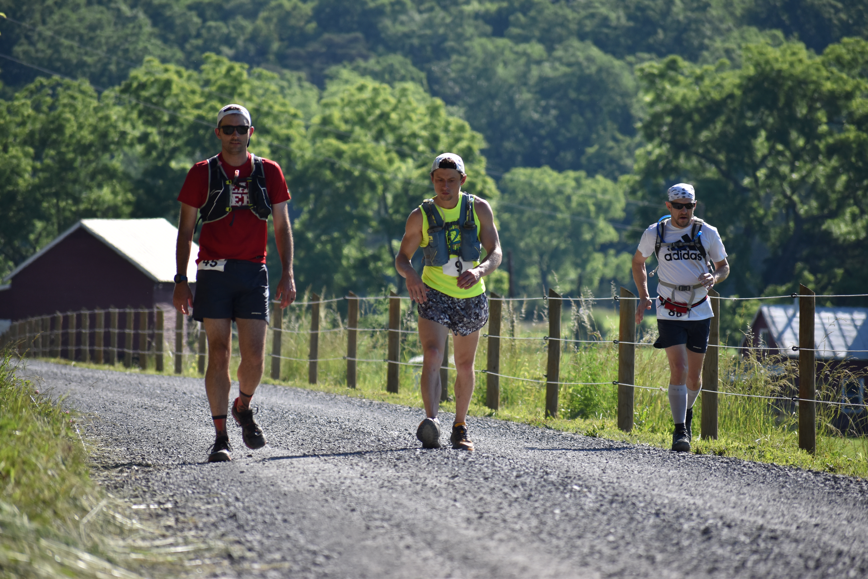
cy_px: 290
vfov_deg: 4.6
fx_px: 7233
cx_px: 434
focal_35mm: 300
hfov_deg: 6.9
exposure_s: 1/1250
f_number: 5.3
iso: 400
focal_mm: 200
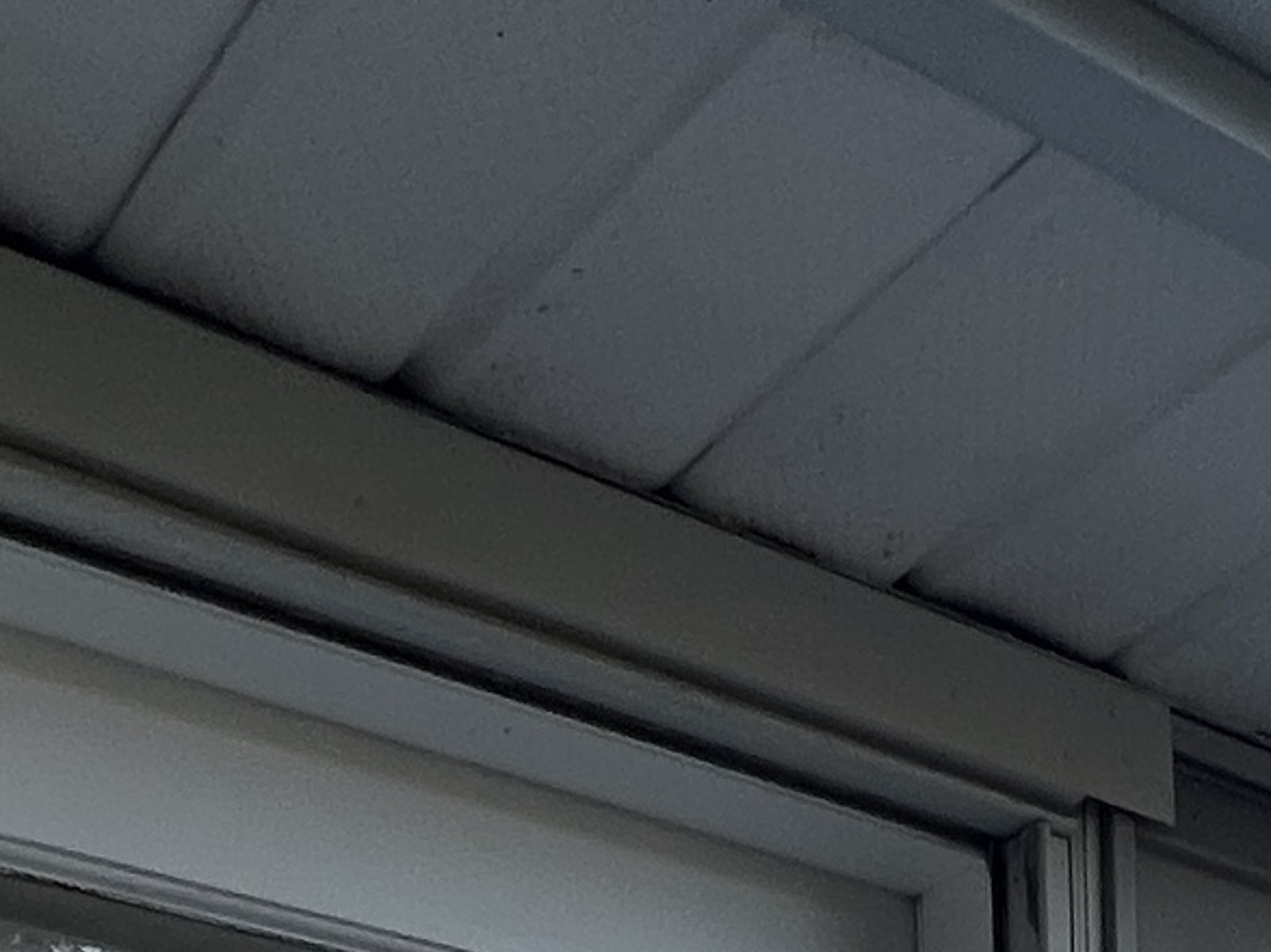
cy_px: 2464
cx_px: 977
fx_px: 2496
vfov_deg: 13.4
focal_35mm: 68
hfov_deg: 28.1
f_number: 1.8
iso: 32
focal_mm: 1.57
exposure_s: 1/131
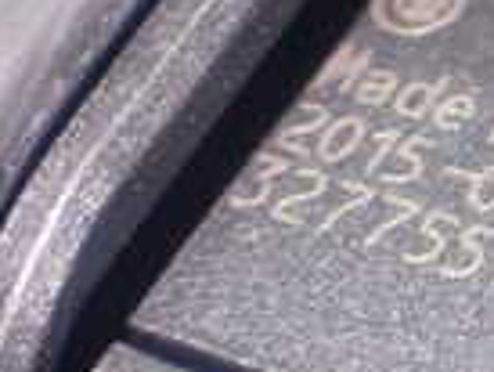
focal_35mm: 180
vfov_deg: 8.3
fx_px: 2571
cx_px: 728
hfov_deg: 10.6
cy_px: 228
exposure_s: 1/40
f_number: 2.8
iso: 800
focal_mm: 7.31
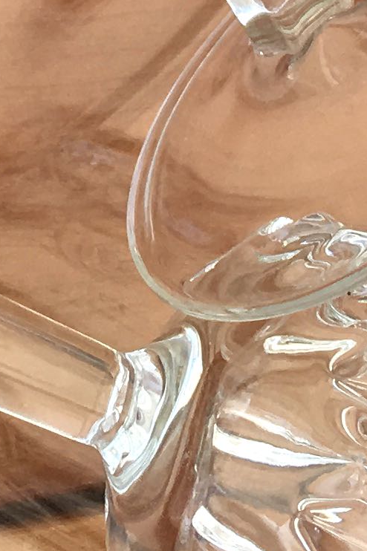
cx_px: -59
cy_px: -554
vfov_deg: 11.3
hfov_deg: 8.3
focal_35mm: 164
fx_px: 2510
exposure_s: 1/641
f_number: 2.2
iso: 25
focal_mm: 4.15
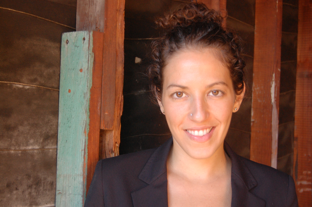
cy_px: 104
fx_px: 494
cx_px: 156
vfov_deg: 23.7
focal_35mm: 57
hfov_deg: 35.1
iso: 900
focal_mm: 38
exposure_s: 1/60
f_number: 4.8
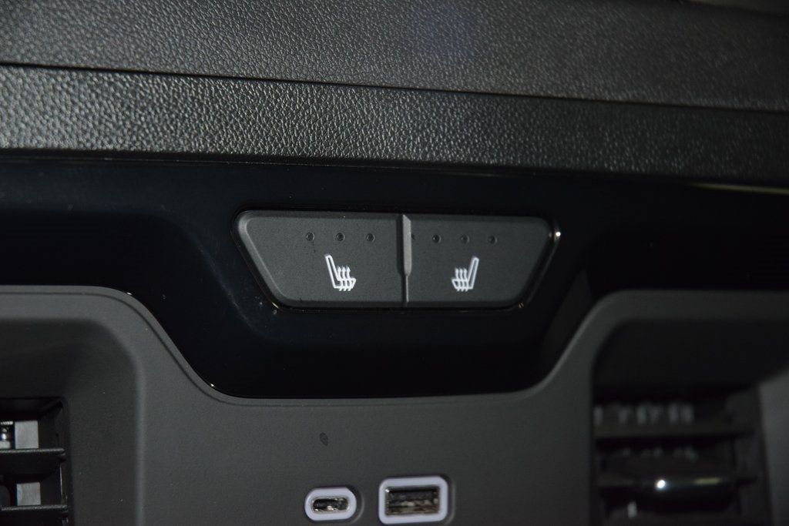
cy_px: 263
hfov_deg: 19.5
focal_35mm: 105
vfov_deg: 13.0
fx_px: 2301
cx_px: 394
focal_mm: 70
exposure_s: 1/25
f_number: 4.5
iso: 1400
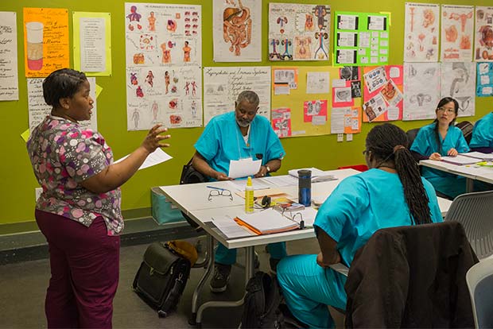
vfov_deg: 41.2
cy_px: 164
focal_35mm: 32
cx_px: 246
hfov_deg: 58.7
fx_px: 438
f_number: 6.7
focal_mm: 32
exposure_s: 1/180
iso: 1250
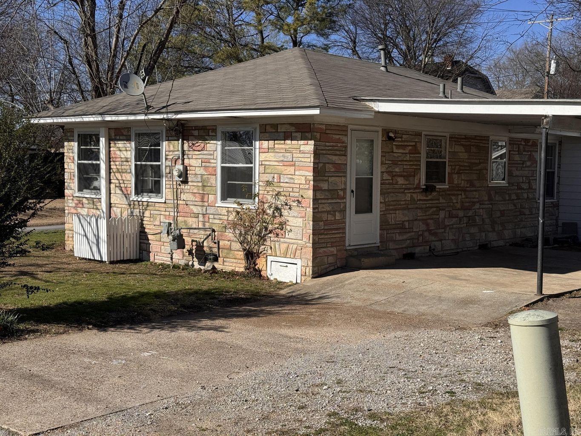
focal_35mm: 48
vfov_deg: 30.3
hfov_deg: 39.7
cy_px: 218
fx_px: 806
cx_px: 290
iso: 64
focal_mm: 6.76
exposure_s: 1/5848
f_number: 1.78
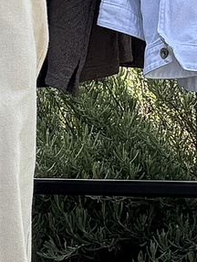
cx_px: -198
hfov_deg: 8.4
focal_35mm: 167
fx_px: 1264
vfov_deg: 11.8
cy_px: 86
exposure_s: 1/250
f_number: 1.9
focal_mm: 2.69
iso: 25
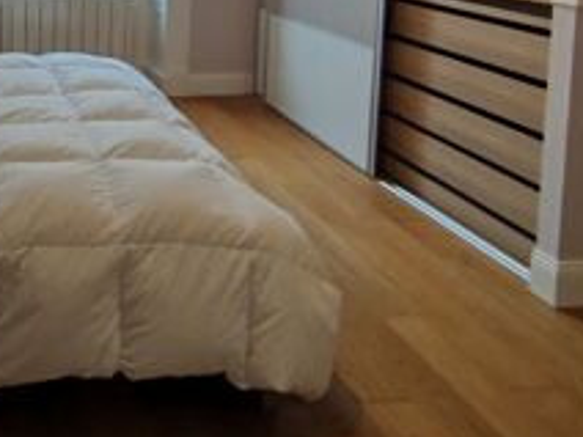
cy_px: -47
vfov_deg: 35.5
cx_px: 3
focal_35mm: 34
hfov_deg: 45.7
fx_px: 573
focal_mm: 1.65
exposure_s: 1/50
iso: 80
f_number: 2.2
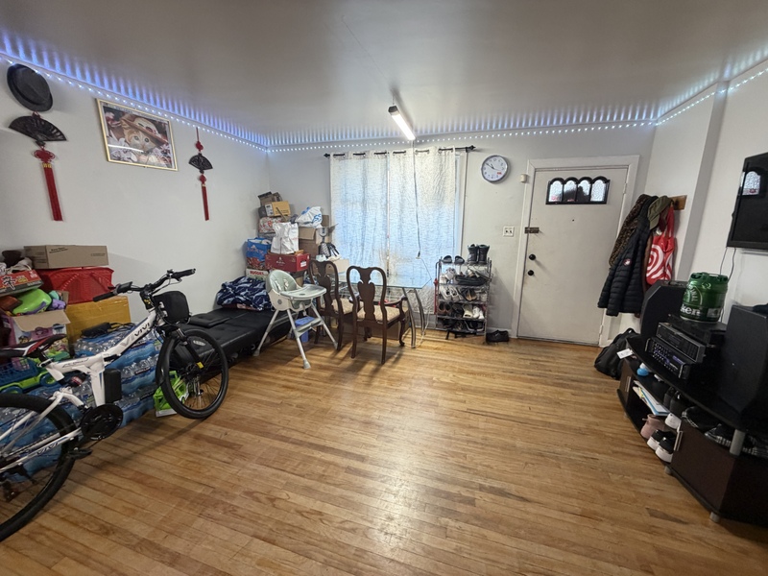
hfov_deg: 102.1
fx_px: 311
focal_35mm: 14
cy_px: 288
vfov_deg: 85.7
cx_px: 384
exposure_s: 1/60
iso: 160
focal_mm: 2.22
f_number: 2.2
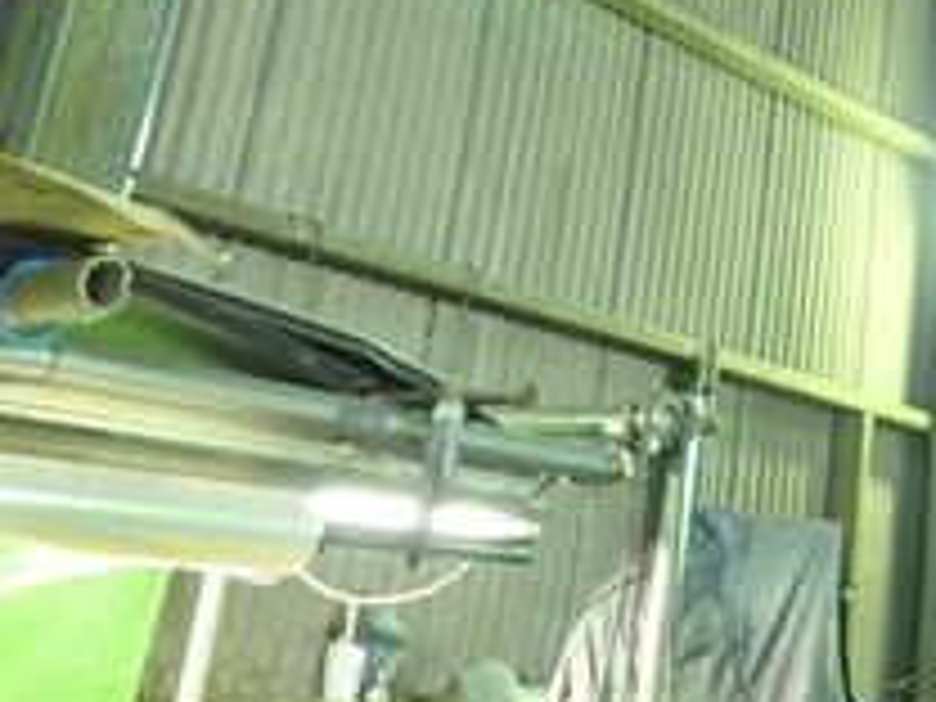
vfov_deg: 18.6
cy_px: -274
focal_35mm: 72
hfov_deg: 25.6
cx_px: 954
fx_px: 1947
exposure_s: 1/30
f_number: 2
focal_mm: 4.5
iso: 640
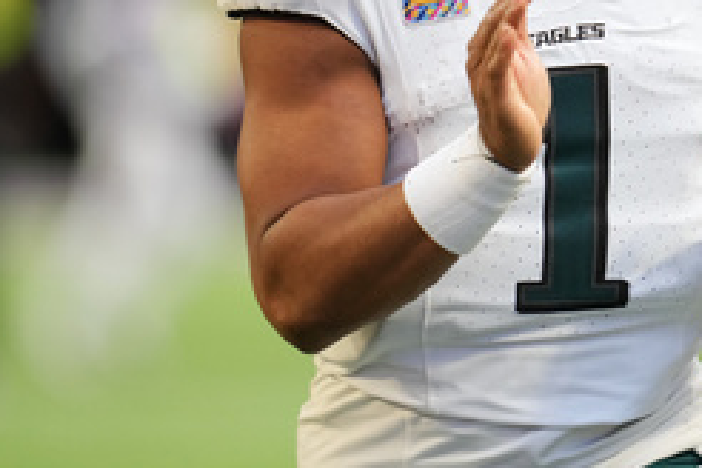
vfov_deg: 1.7
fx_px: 16242
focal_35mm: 833
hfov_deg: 2.5
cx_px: 508
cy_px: 24
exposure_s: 1/2000
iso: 2000
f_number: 2.8
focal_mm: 400
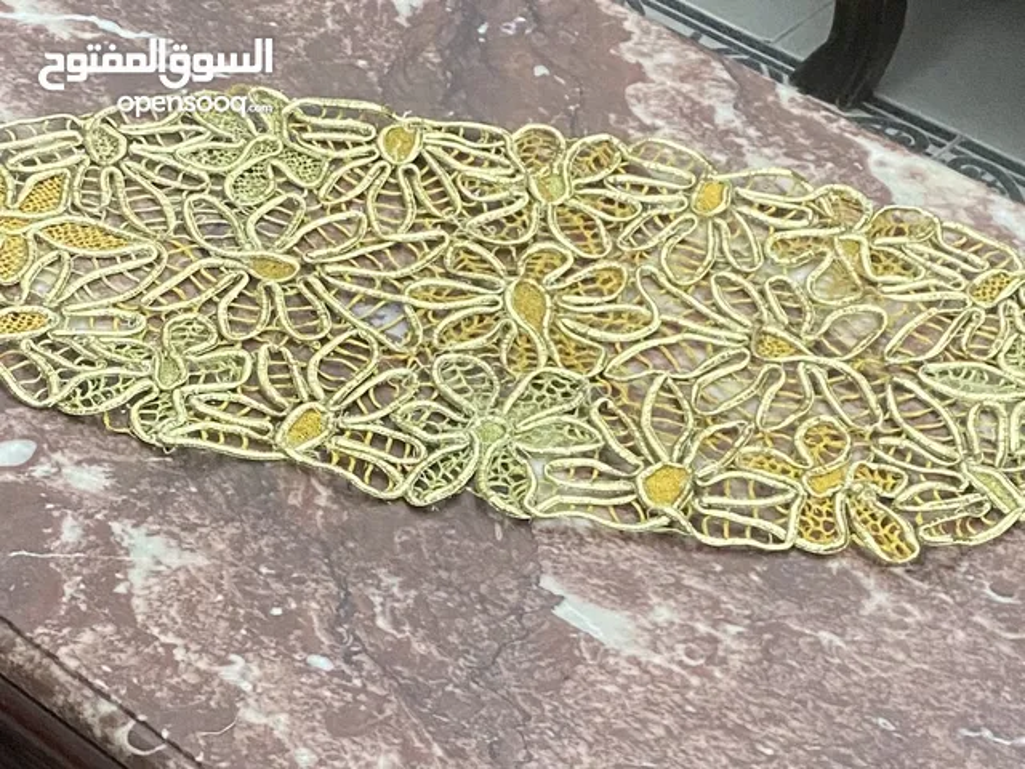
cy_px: 384
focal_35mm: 26
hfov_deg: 67.3
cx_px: 512
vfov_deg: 53.1
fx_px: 770
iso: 500
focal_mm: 4.25
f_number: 1.8
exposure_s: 1/33
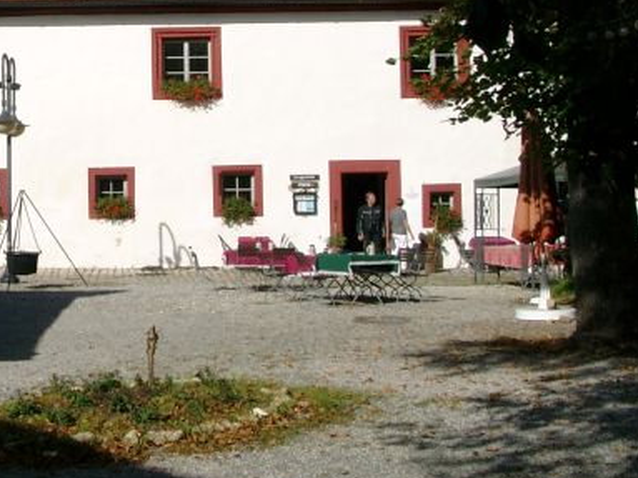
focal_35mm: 71
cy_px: 40
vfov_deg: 20.3
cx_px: 62
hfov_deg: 26.5
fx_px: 1308
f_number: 5.6
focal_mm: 7.13
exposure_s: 1/563
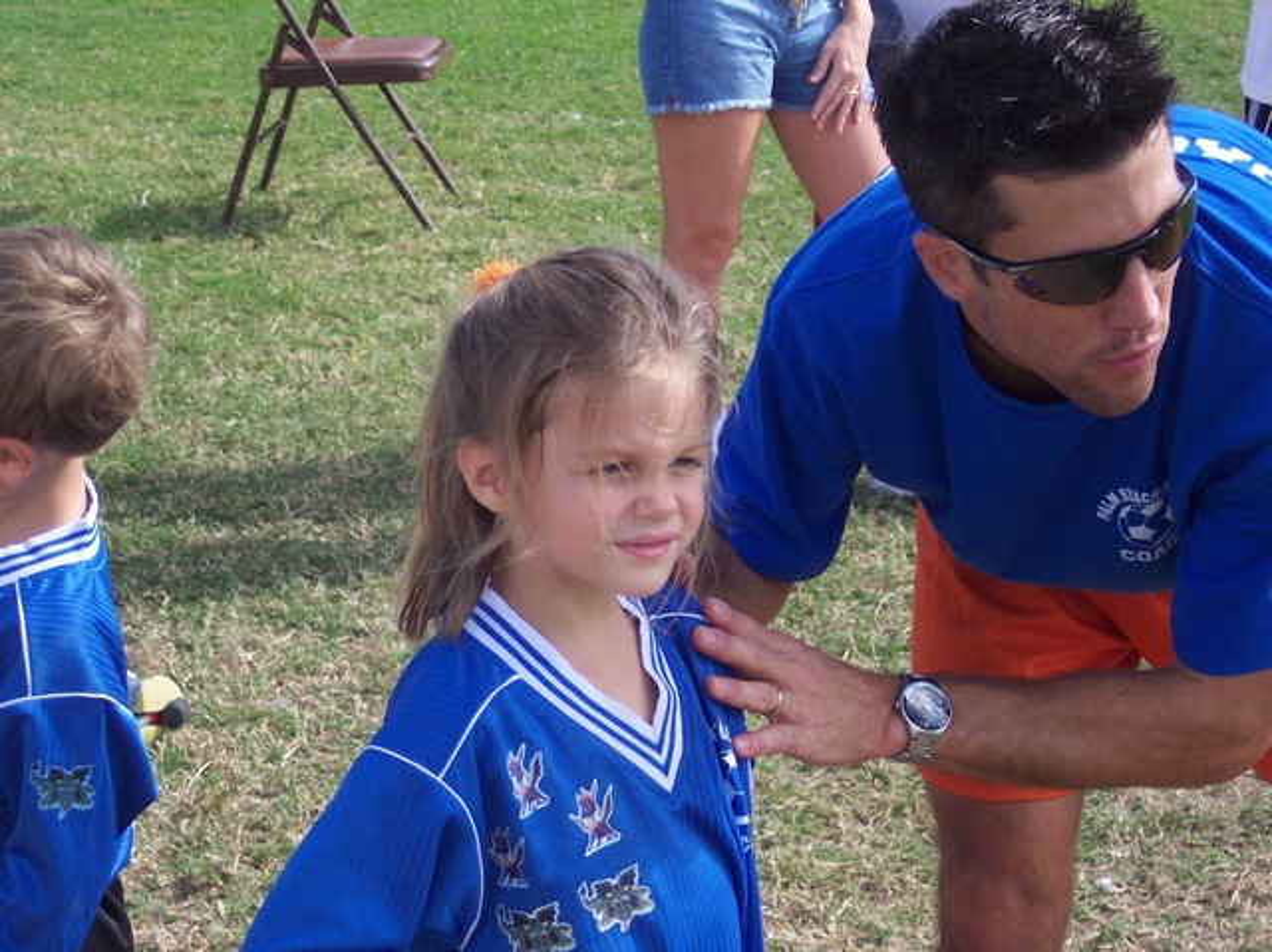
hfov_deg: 22.0
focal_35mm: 89
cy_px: 476
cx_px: 636
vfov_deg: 16.6
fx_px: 3268
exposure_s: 1/500
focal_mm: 18.7
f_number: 4.1
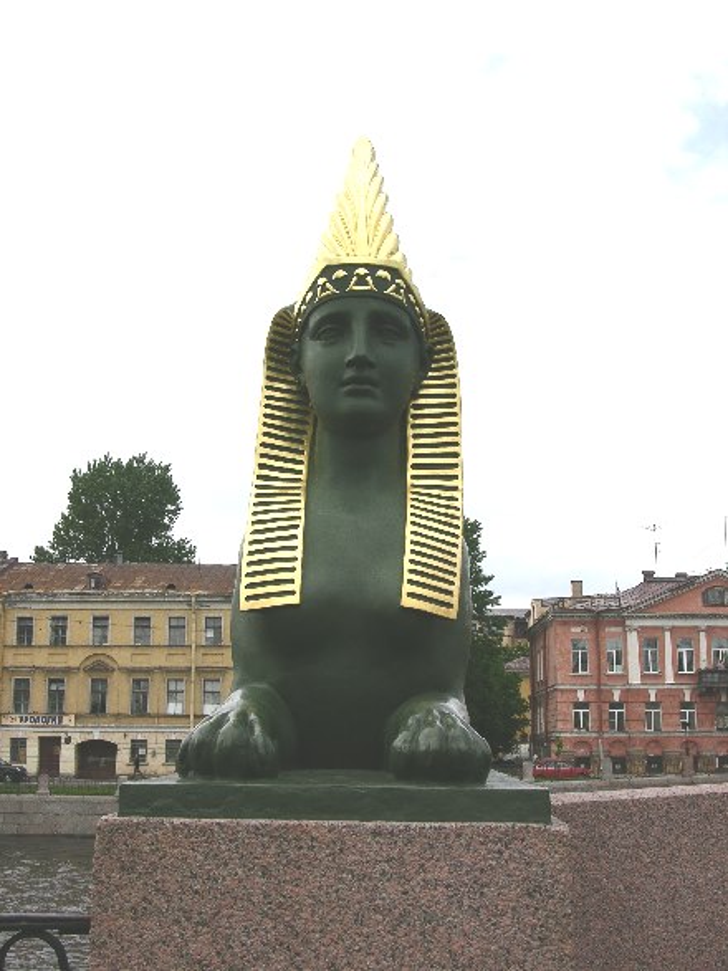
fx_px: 1290
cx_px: 364
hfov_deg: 31.5
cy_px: 486
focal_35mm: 46
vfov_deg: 41.2
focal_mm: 11.6
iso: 50
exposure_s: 1/130
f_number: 7.5
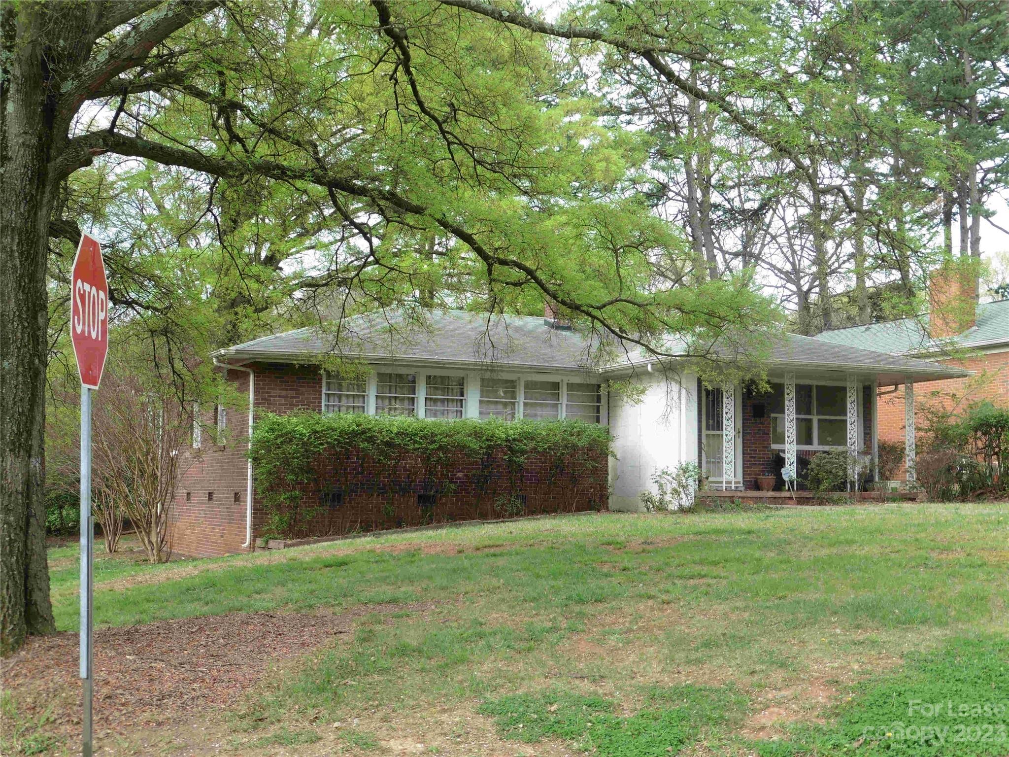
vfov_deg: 30.9
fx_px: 1370
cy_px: 378
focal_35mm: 47
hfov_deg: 40.4
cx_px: 504
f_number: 4.2
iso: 100
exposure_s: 1/80
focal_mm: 8.5
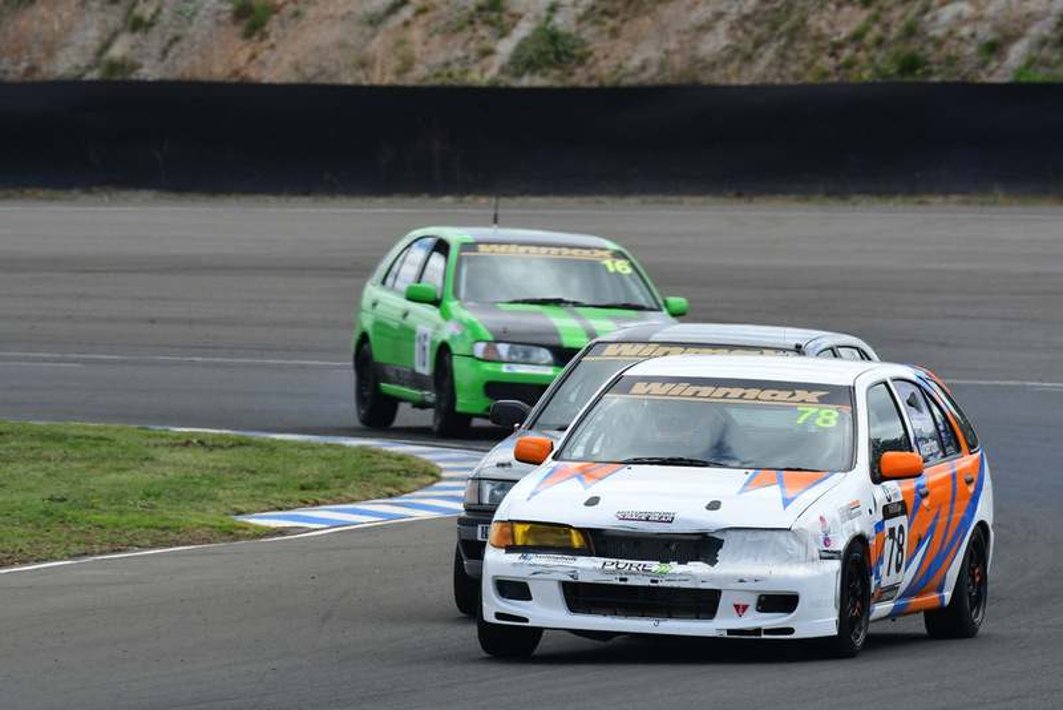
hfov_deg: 3.1
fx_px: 19494
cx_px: 532
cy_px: 355
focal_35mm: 660
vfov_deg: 2.1
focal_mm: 440
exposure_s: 1/640
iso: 500
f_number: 10
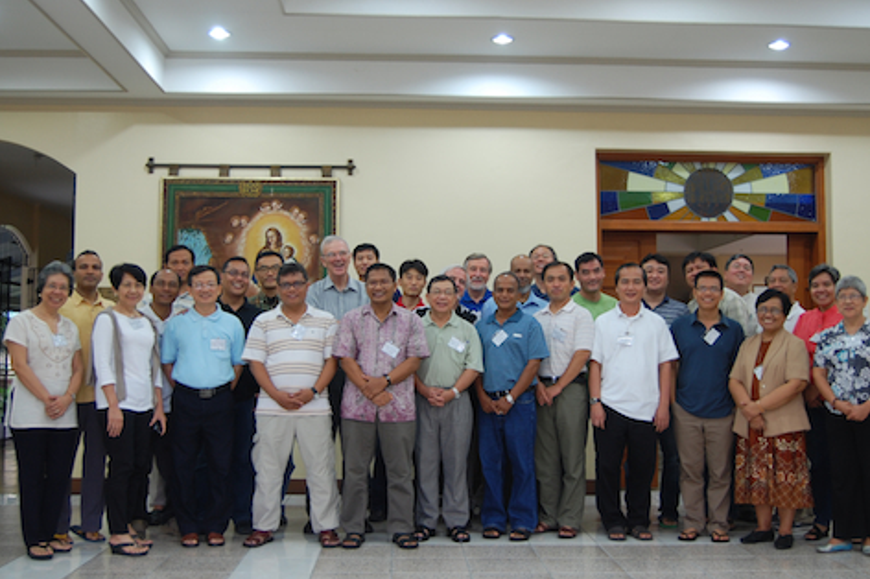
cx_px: 444
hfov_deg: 45.5
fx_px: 1038
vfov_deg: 31.1
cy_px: 288
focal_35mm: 43
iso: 200
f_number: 4
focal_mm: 26
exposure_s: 1/8
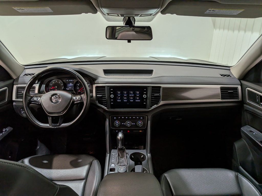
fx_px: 182
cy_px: 98
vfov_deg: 56.8
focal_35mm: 24
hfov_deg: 71.6
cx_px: 131
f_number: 1.7
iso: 28
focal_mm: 4.53
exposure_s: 1/237
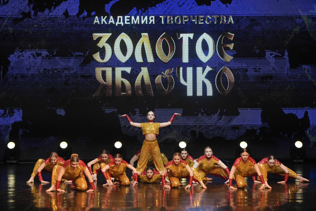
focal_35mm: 115
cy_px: 106
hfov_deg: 17.8
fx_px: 1009
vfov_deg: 11.9
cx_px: 158
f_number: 4
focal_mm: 115
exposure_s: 1/400
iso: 2500
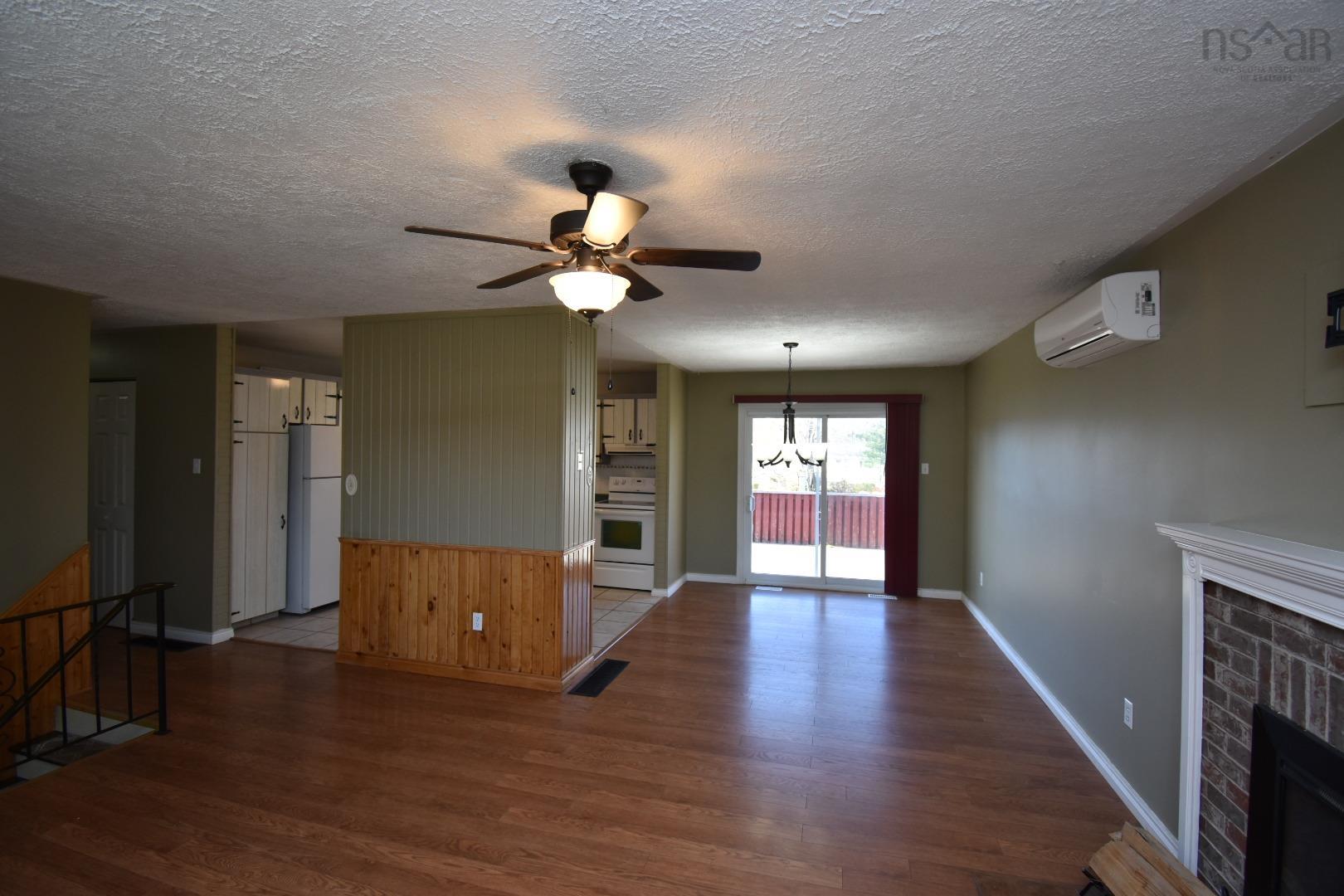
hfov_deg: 100.4
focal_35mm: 15
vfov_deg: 77.3
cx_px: 672
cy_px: 448
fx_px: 560
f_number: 4.8
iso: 400
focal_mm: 10
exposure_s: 1/90
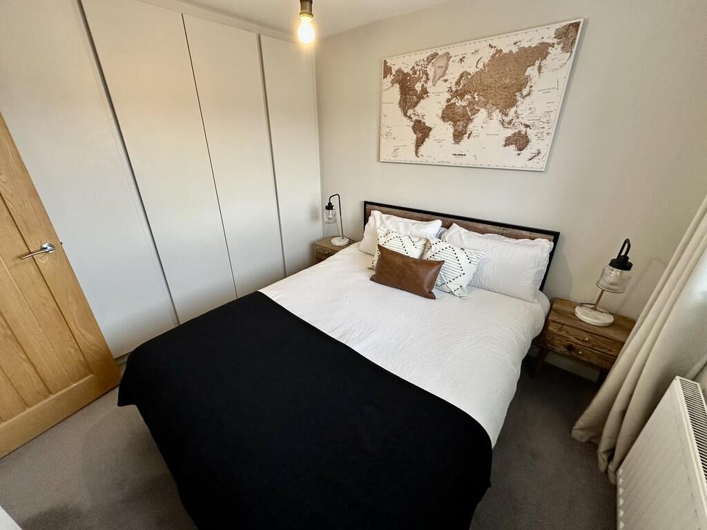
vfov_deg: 85.7
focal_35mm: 14
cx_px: 354
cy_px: 265
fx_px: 286
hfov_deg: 102.1
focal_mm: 2.22
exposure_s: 1/100
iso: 160
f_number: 2.2
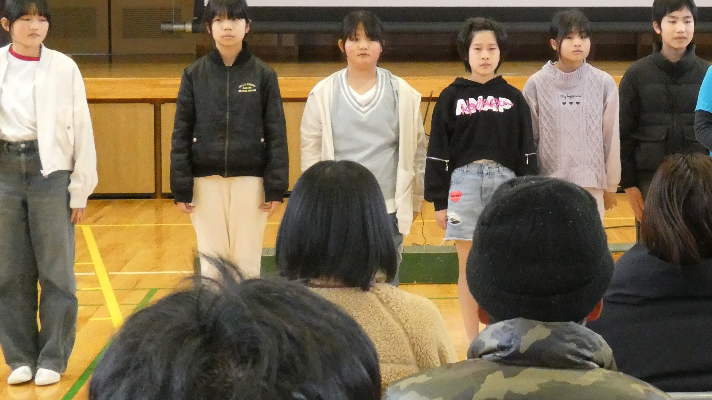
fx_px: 1775
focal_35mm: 94
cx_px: 567
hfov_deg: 22.4
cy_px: 111
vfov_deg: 12.8
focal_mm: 7.8
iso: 1000
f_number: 3.9
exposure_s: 1/60
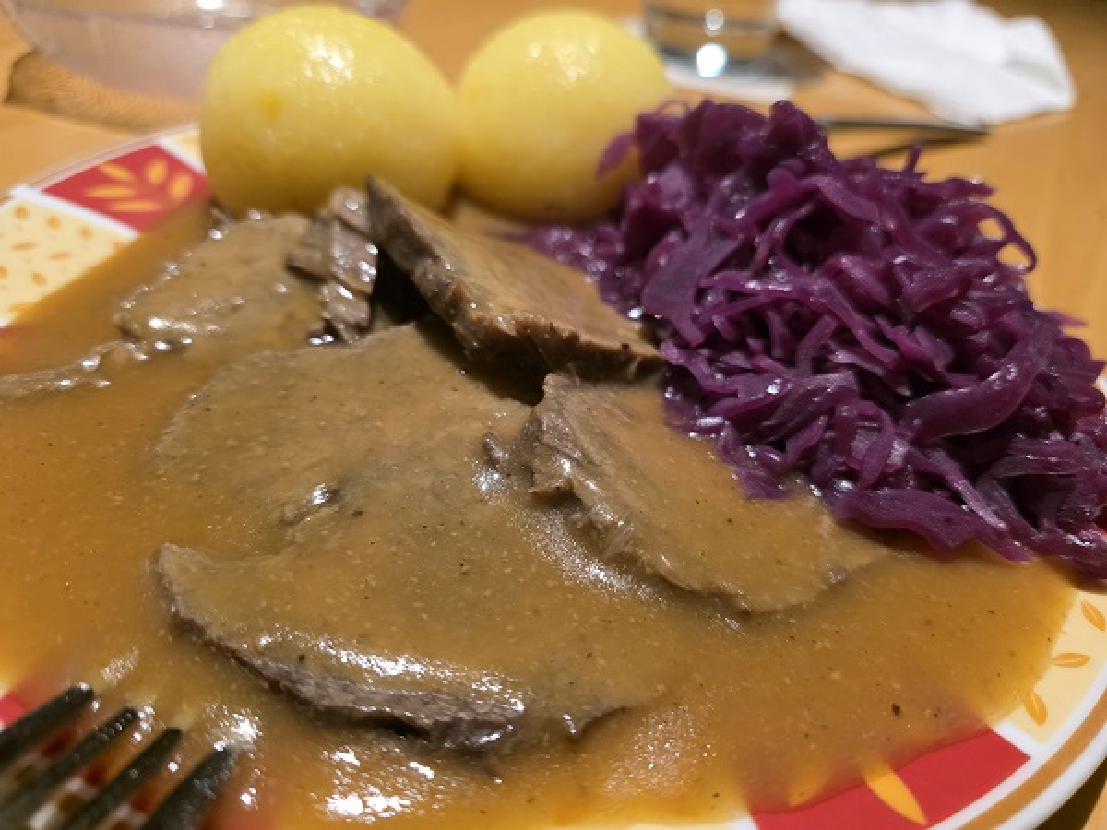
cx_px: 554
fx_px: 736
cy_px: 415
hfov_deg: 73.9
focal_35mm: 23
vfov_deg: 58.9
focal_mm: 6.3
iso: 800
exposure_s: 1/100
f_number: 1.7
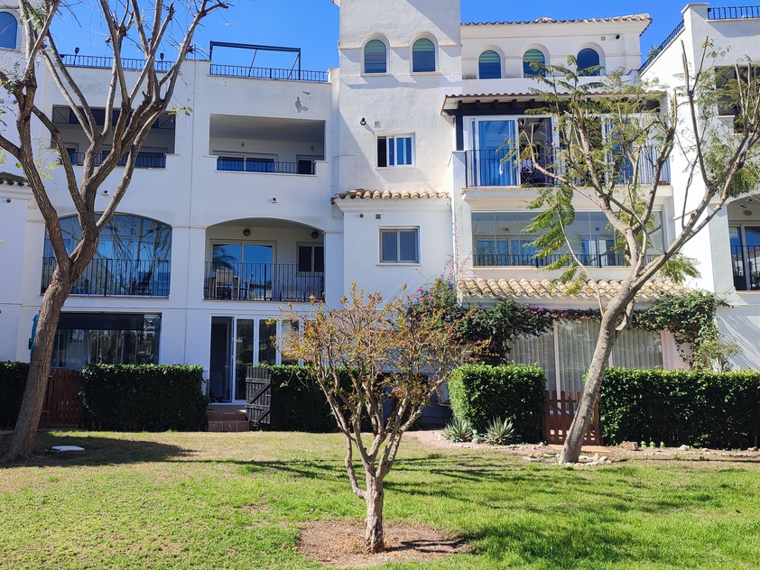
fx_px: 835
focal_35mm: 38
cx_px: 297
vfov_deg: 37.4
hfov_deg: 48.6
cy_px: 201
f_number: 1.9
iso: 50
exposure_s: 1/537
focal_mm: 6.04
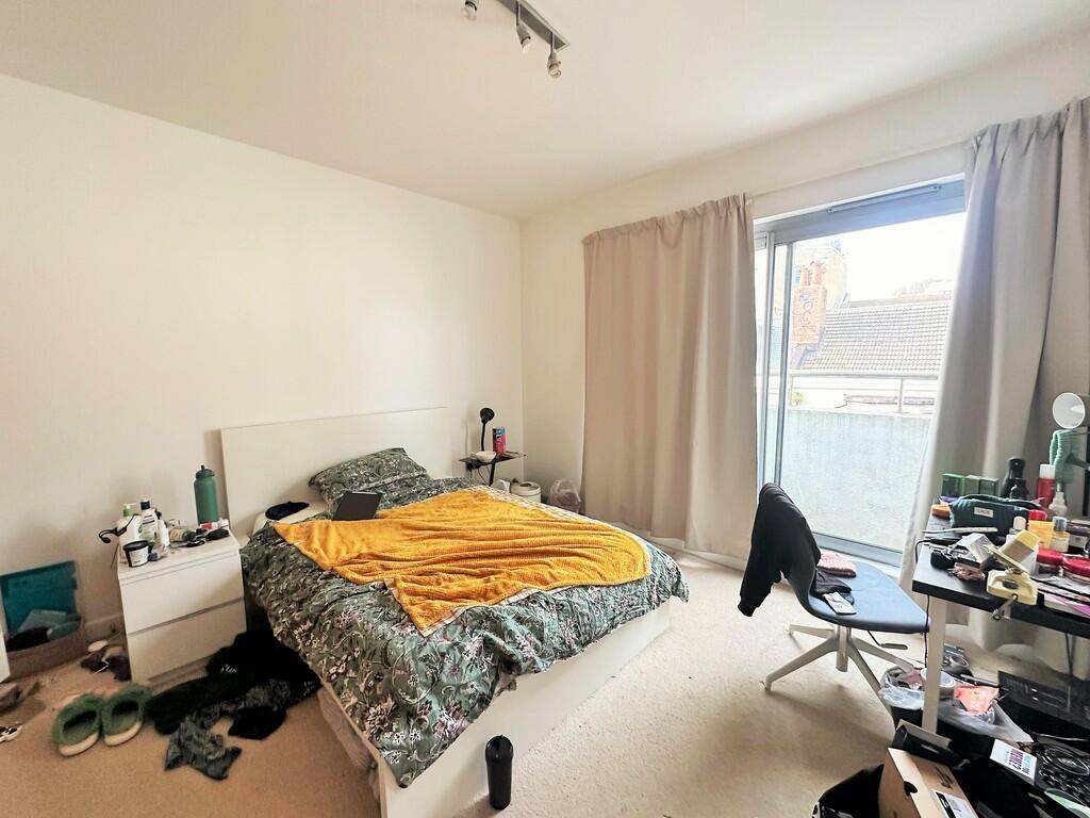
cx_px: 545
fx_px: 441
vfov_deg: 85.7
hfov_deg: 102.1
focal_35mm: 14
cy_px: 409
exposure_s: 1/99
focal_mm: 2.22
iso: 250
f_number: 2.2
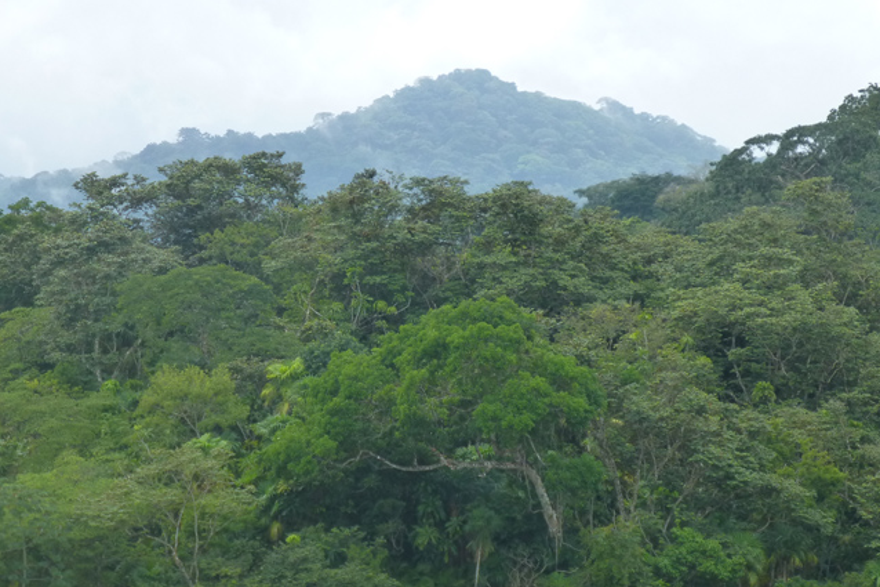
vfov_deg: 6.4
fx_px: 5254
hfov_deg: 9.6
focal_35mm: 215
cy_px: 271
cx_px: 440
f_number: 5.5
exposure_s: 1/400
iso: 160
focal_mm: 33.3
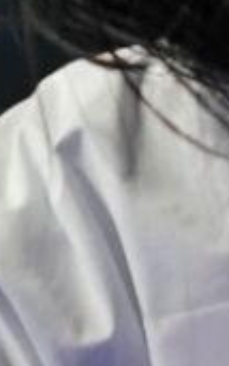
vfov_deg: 0.3
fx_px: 64084
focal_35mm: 6423
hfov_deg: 0.2
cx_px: 1588
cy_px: 60
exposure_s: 1/500
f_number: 2.8
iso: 1250
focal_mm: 400
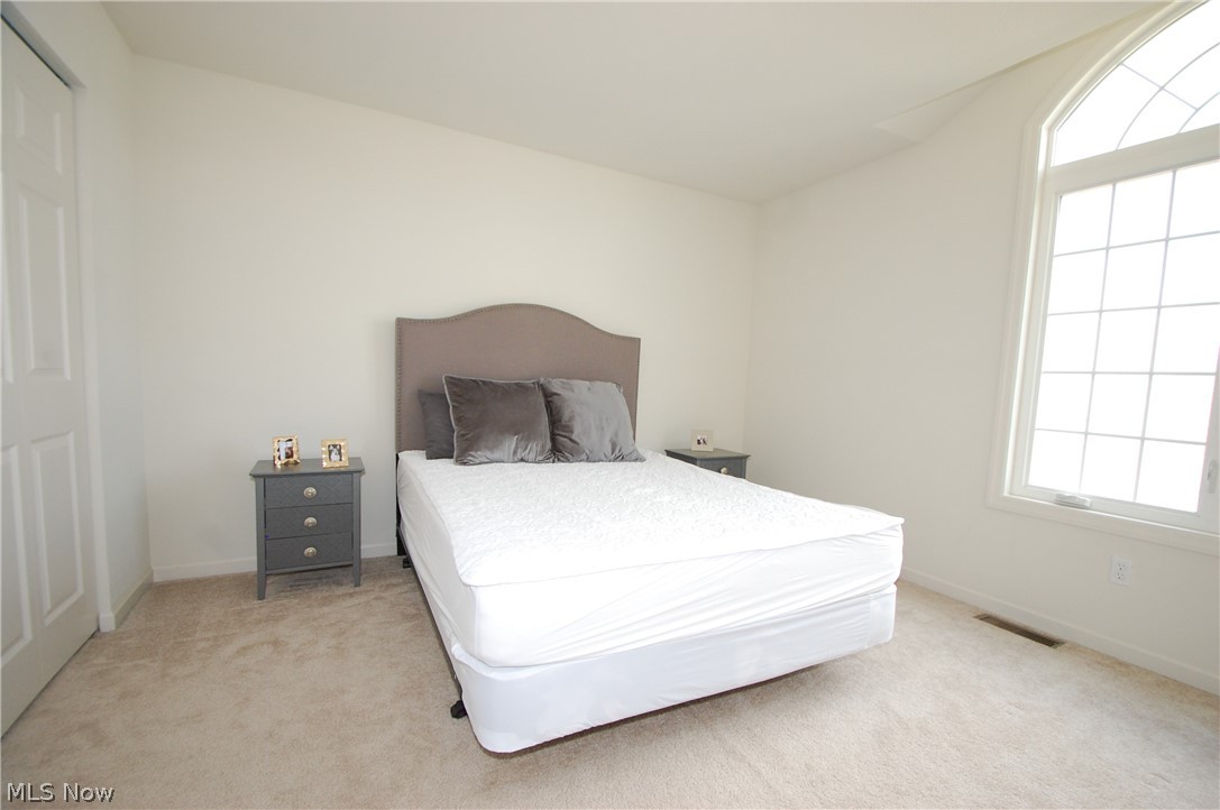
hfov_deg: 100.5
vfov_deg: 77.2
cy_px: 405
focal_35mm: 15
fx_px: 508
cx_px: 610
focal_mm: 10
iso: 800
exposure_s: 1/125
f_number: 5.6
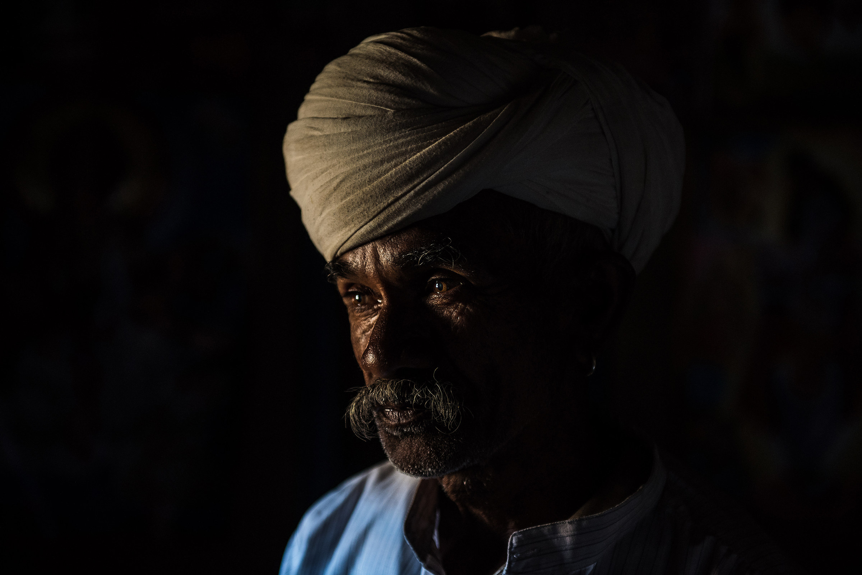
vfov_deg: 19.5
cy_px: 288
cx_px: 431
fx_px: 1676
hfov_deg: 28.8
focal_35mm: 70
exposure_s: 1/40
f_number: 2.8
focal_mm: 70
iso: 2000
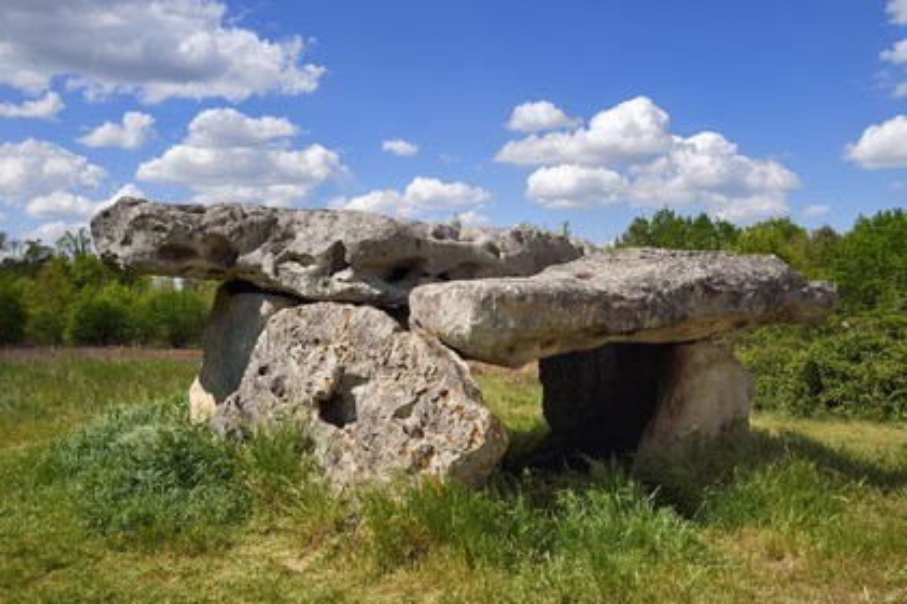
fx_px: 856
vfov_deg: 38.8
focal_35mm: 34
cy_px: 302
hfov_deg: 55.8
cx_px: 454
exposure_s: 1/320
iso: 200
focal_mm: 34
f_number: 13
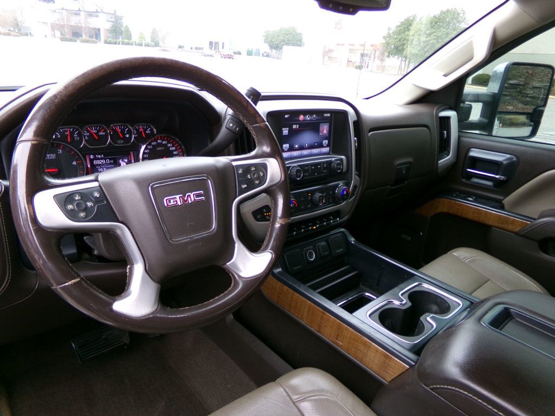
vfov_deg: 56.8
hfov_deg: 71.6
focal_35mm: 24
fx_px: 385
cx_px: 278
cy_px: 208
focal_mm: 4.3
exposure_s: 1/34
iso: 151
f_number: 3.7
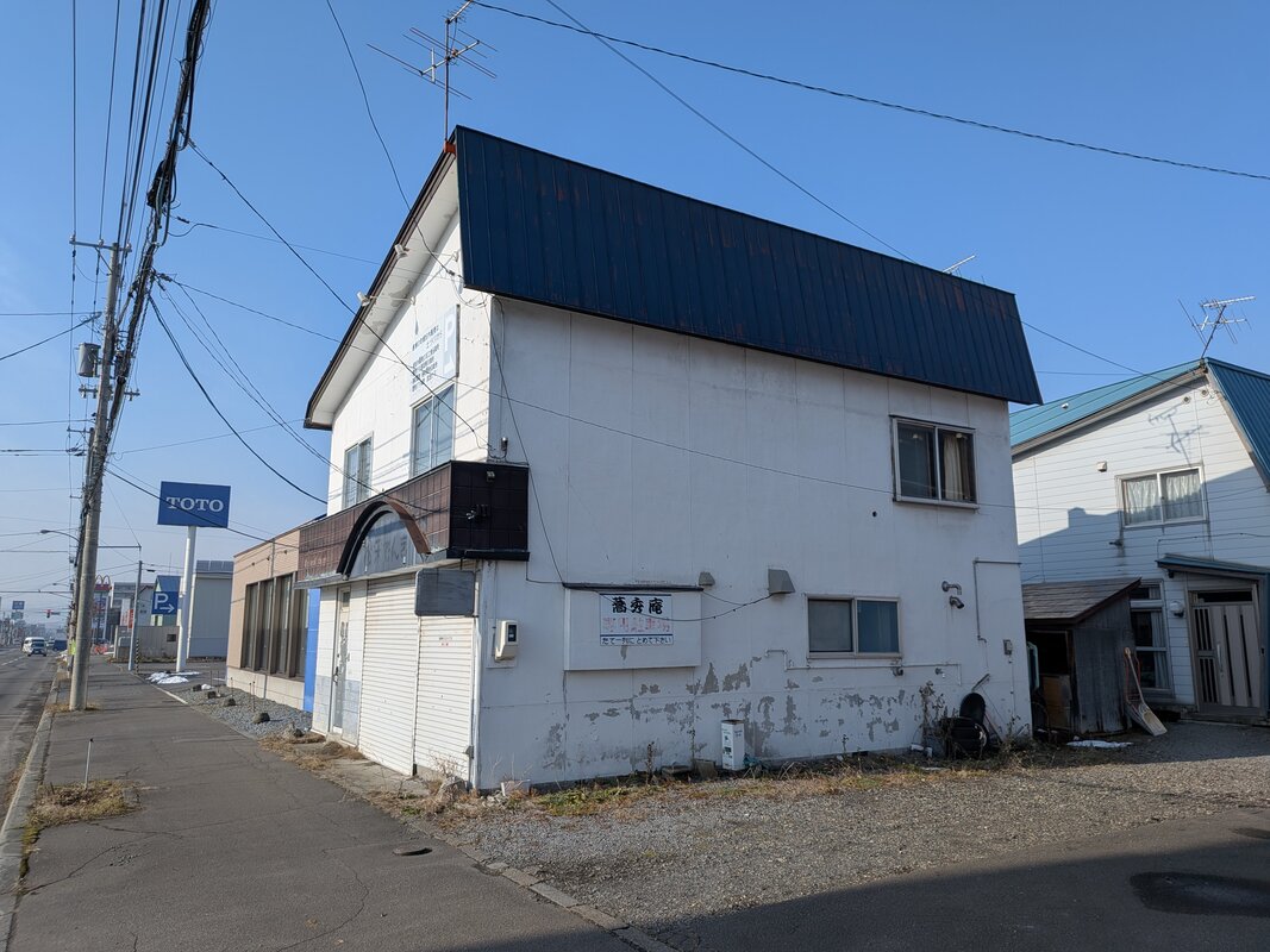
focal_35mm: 24
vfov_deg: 56.8
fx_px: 880
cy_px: 476
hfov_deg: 71.6
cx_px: 635
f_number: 1.7
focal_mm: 4.53
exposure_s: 1/2342
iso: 28
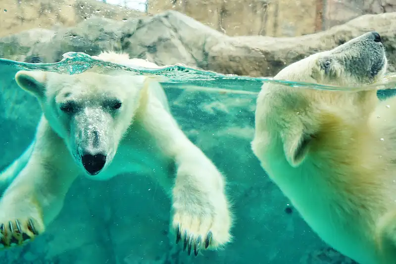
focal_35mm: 35
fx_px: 385
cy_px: 132
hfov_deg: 54.4
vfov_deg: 37.8
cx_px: 198
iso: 100
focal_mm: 35
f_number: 4
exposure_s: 1/160
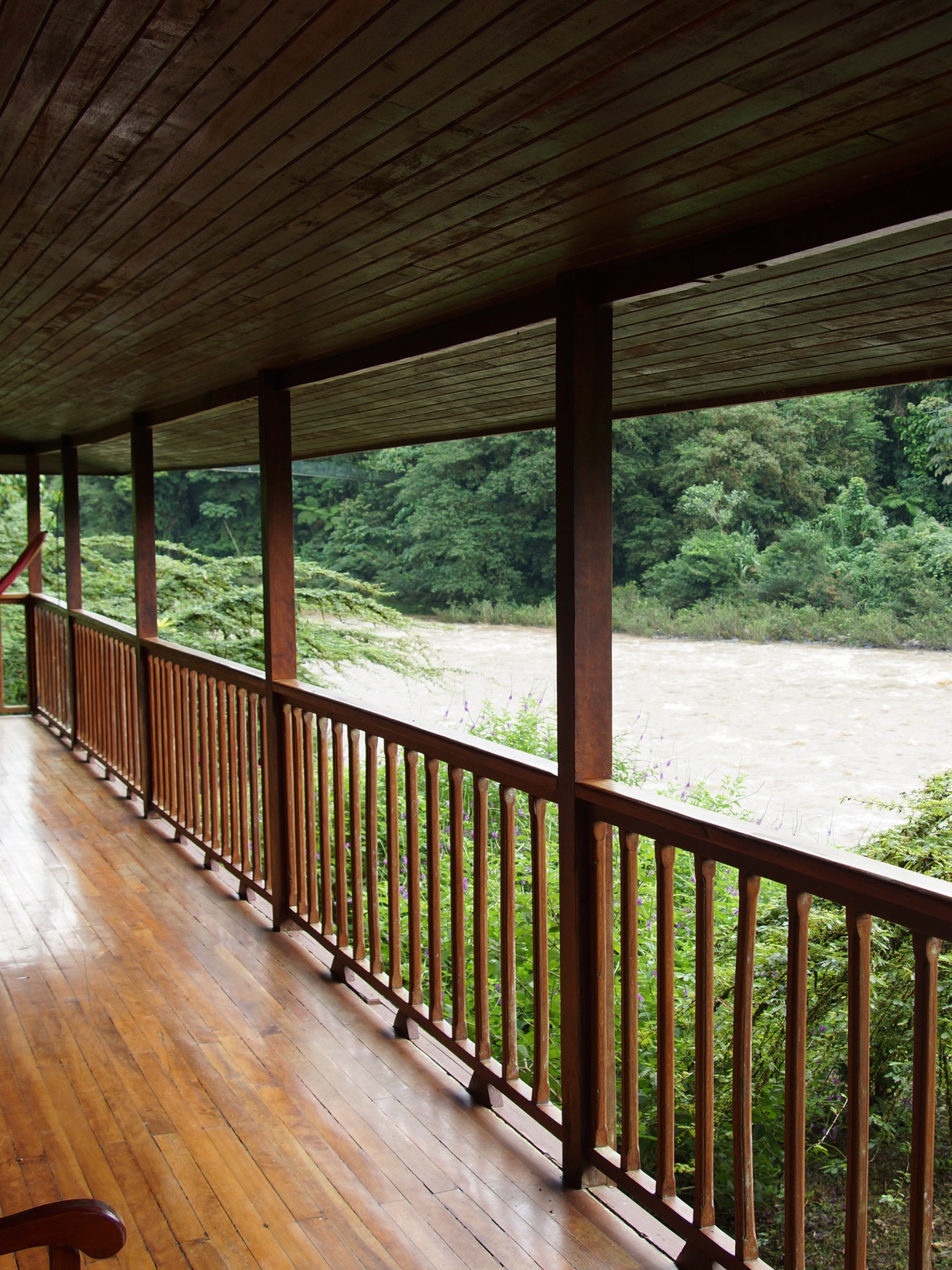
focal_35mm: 44
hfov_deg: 32.5
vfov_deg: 42.9
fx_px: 1614
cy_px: 629
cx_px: 650
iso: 100
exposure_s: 1/60
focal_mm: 20
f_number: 4
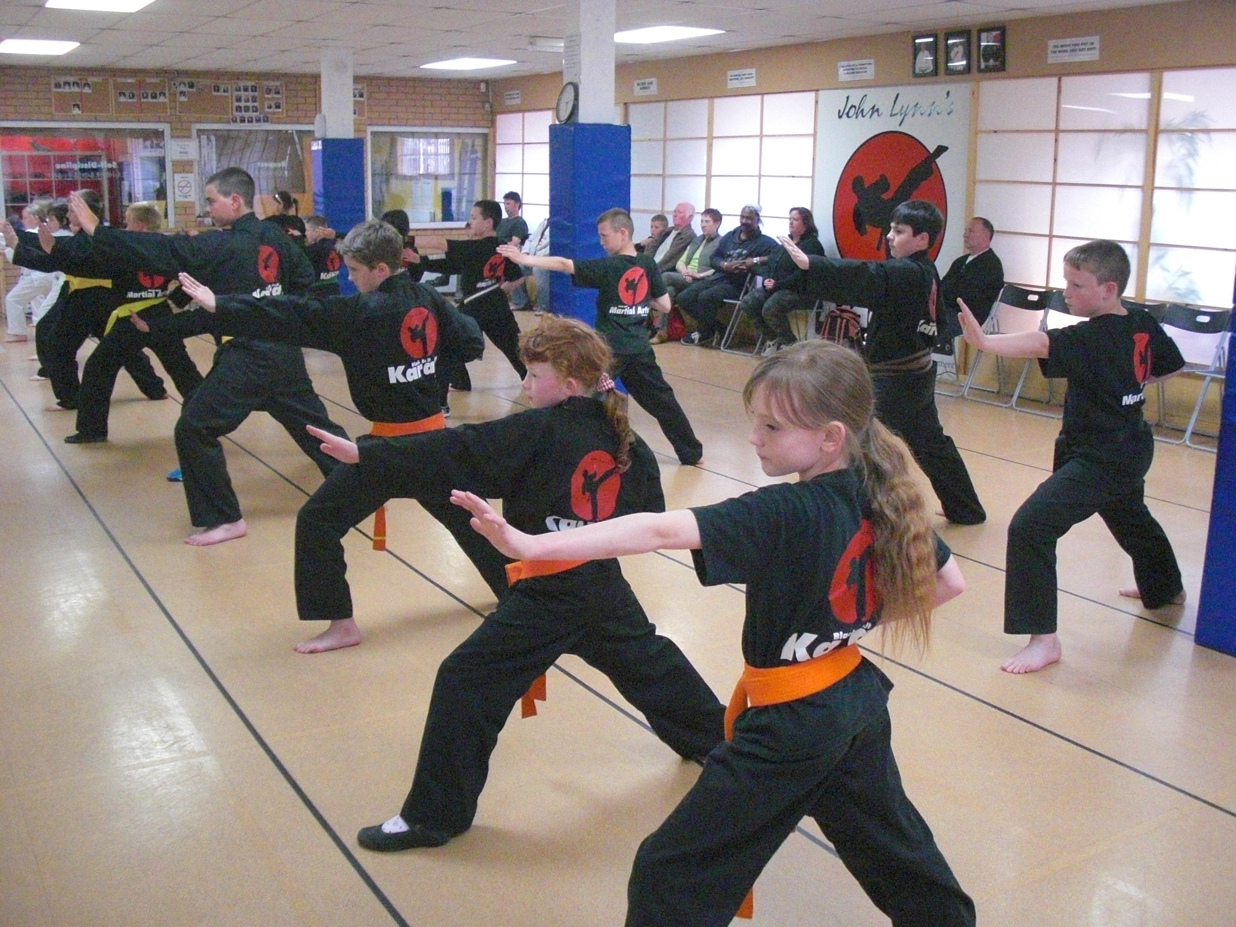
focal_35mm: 36
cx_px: 618
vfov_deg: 39.7
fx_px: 1285
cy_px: 464
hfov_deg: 51.4
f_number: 2.8
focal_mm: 6.3
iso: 800
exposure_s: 1/100
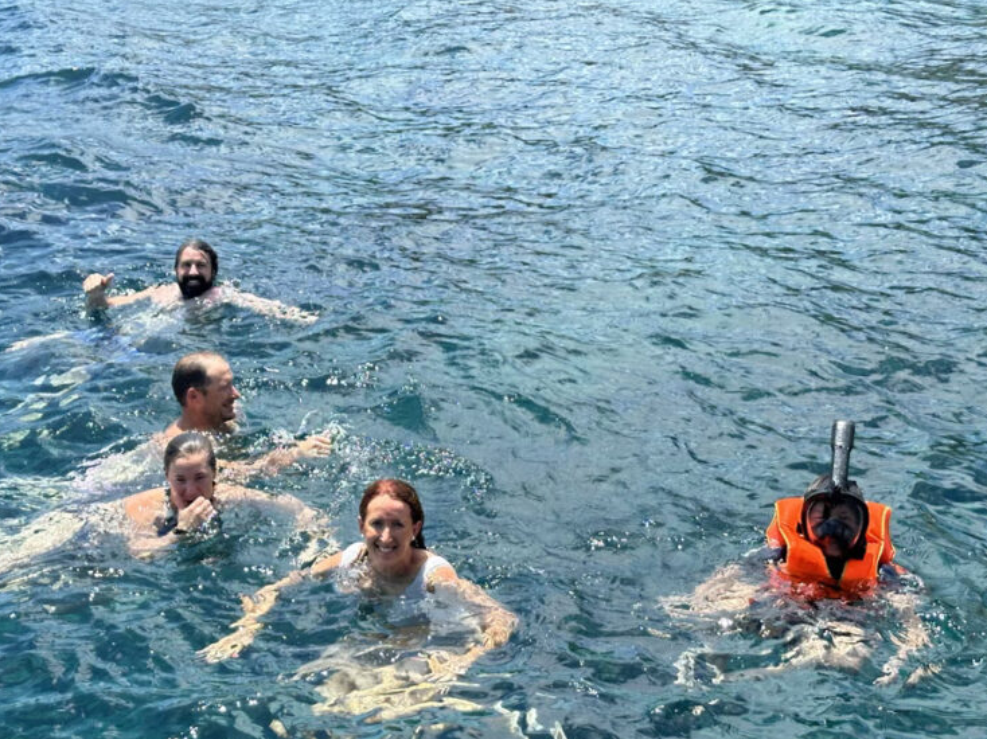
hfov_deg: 28.9
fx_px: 1910
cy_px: 447
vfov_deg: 21.9
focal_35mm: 67
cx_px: 405
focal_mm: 6.86
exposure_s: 1/2890
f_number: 1.78
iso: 64
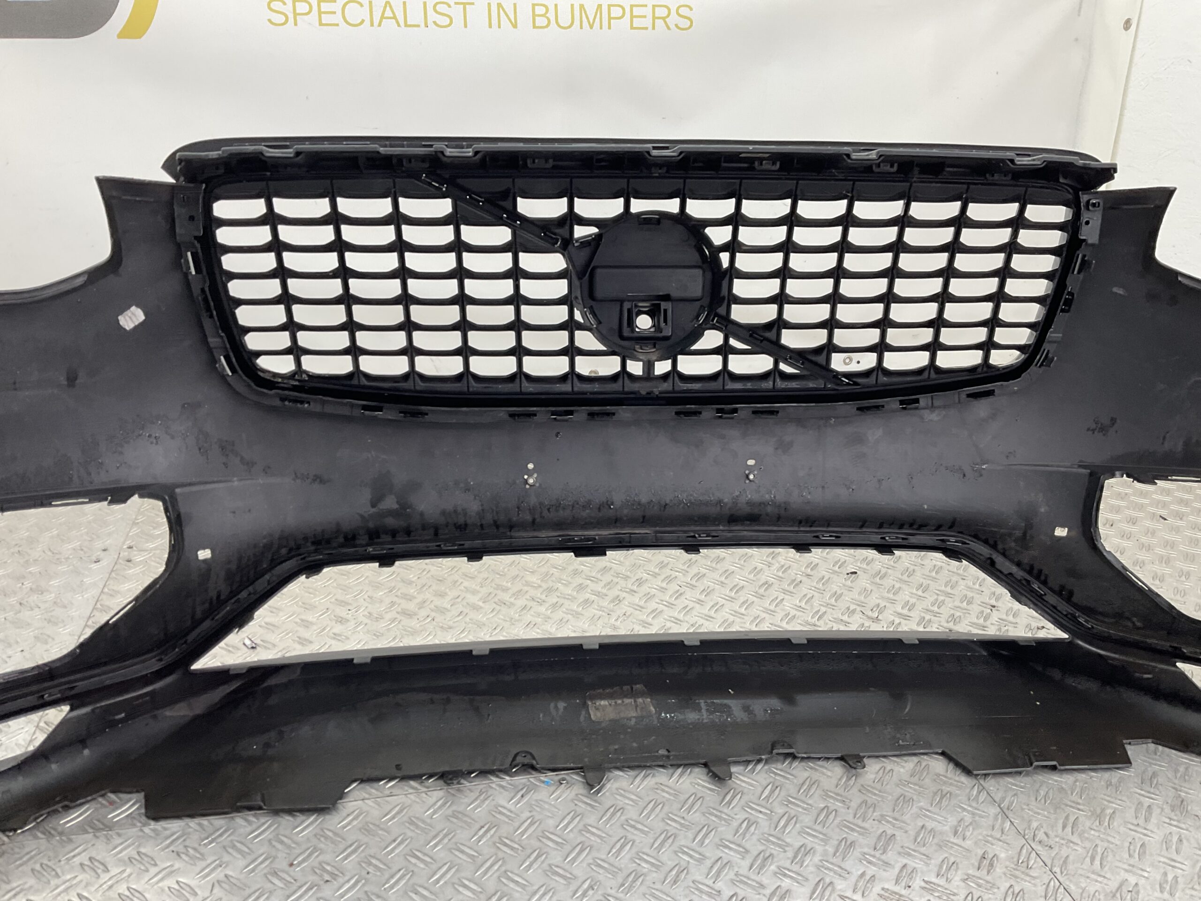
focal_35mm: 29
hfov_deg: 61.7
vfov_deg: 48.2
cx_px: 600
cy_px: 450
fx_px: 1006
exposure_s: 1/120
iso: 40
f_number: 1.8
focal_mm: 3
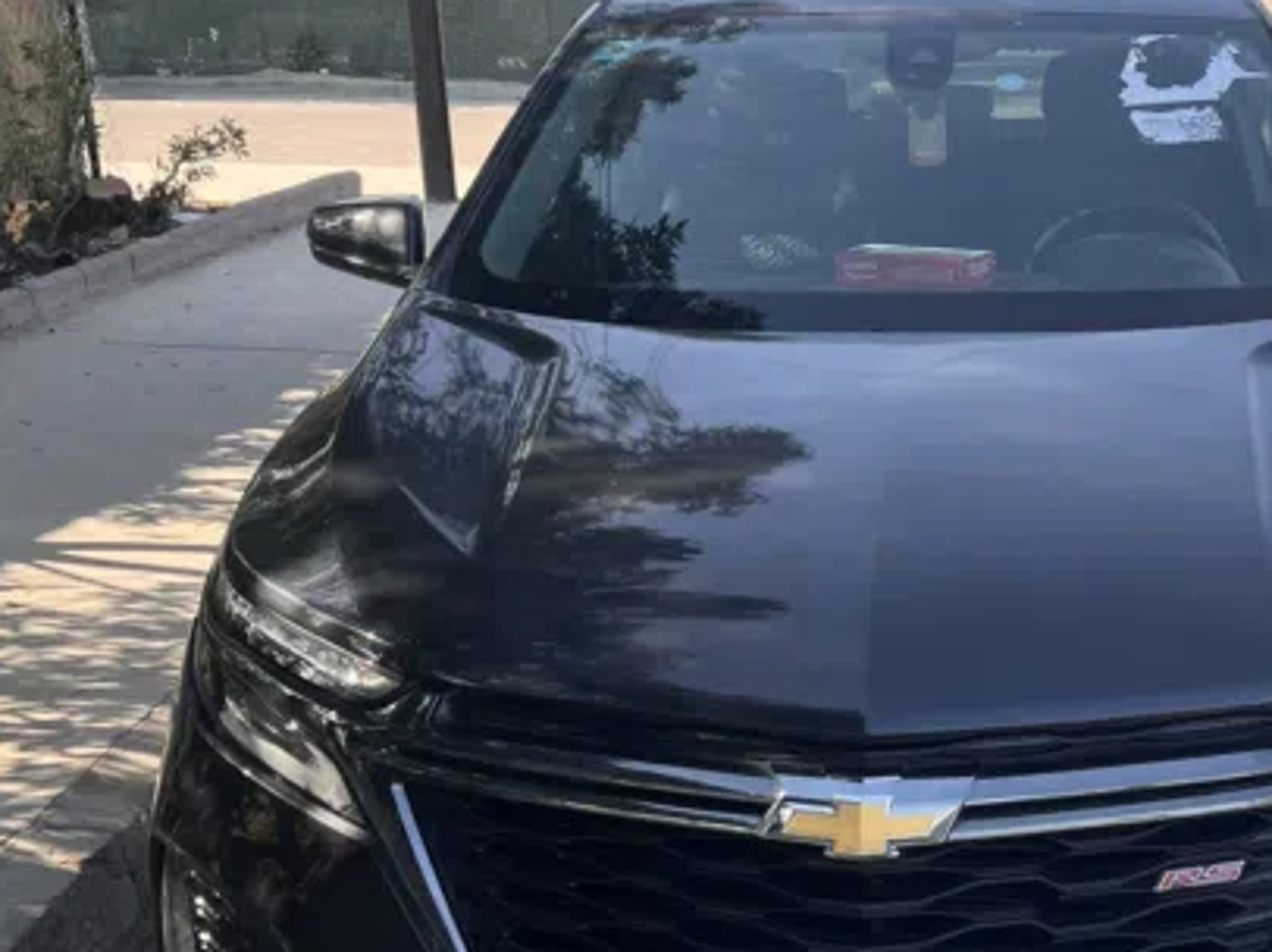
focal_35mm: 41
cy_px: 545
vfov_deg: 35.0
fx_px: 1506
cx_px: 884
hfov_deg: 44.9
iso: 50
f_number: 1.5
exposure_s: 1/1669
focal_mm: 5.7
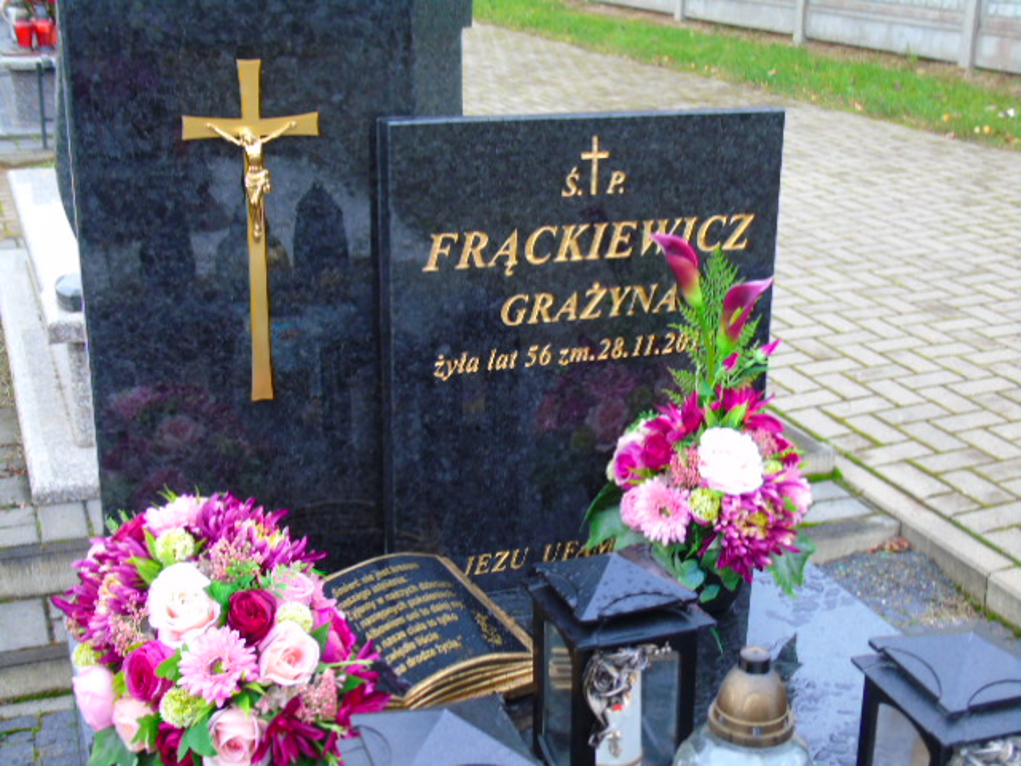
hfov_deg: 41.2
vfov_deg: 31.5
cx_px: 510
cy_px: 383
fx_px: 1357
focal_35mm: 46
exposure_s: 1/30
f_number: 4.1
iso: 200
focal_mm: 8.2
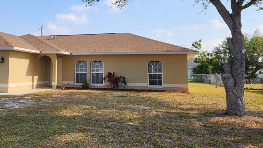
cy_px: 45
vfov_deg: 30.1
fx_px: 272
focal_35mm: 39
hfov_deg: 49.9
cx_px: 71
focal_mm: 5.4
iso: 20
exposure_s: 1/1053
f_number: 1.8
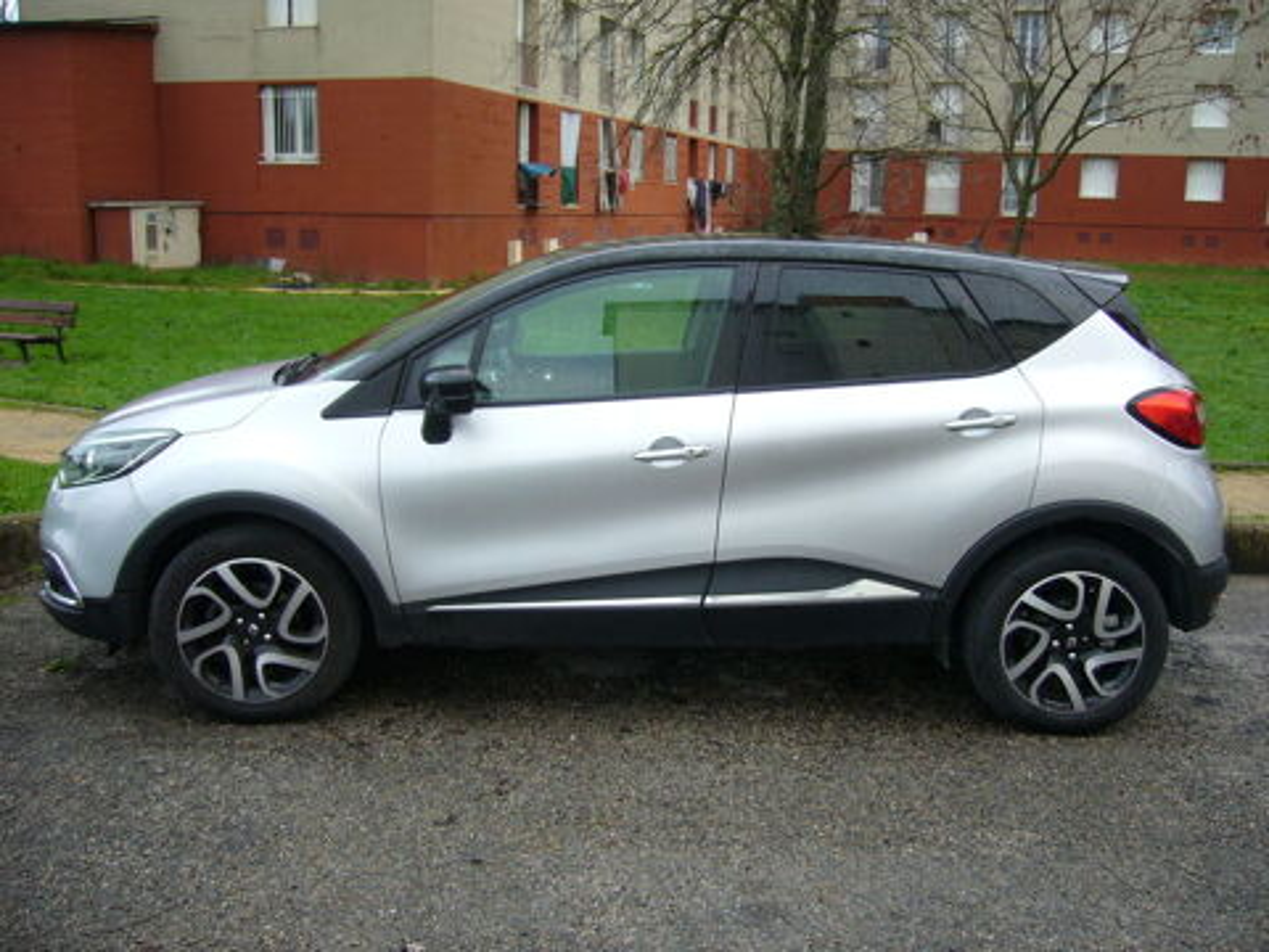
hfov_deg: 52.6
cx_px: 634
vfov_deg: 40.7
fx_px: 1283
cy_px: 476
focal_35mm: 35
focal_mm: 5.8
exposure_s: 1/100
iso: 100
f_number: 2.8
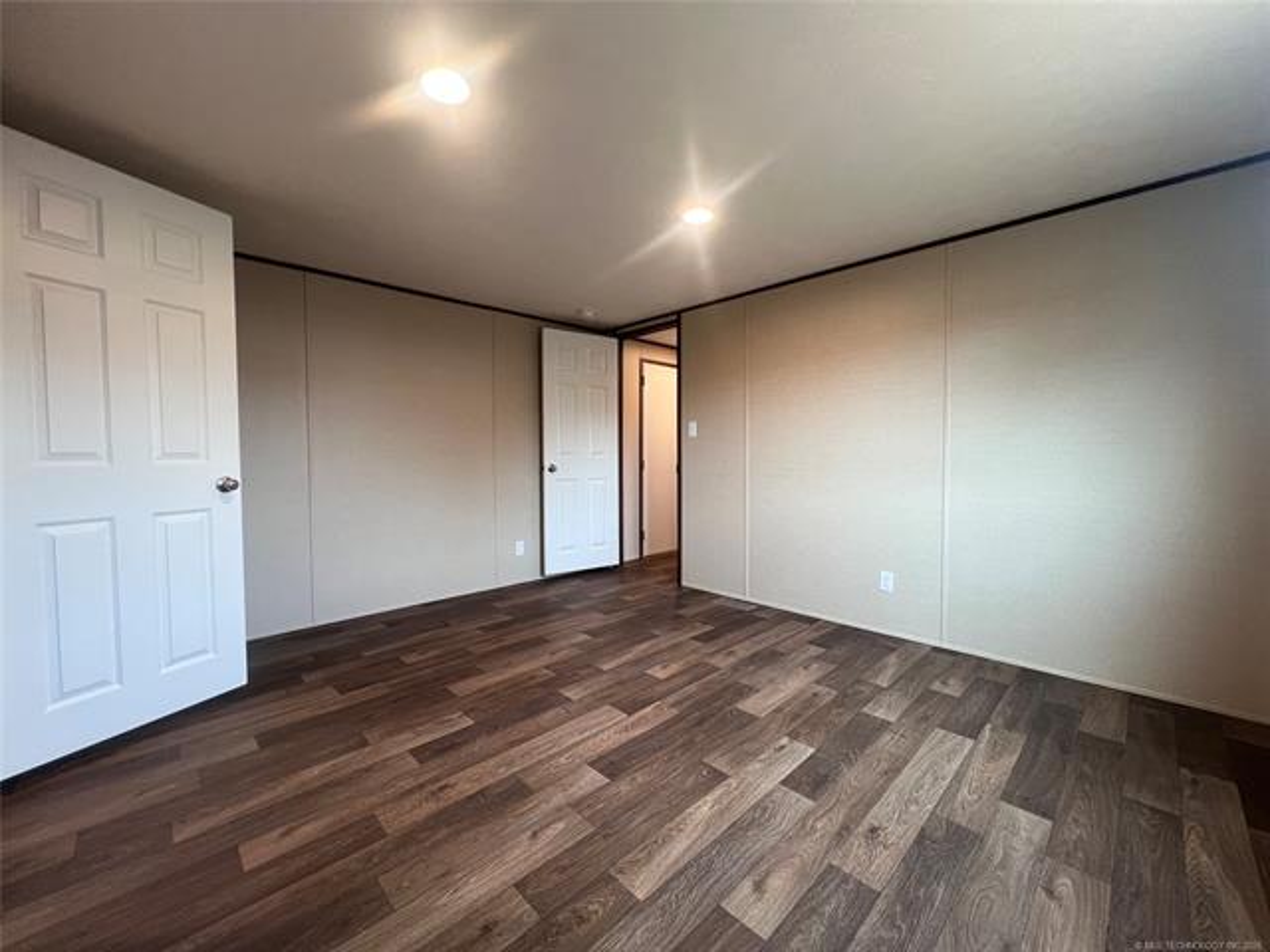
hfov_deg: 106.2
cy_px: 476
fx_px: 477
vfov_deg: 89.9
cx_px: 635
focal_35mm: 13
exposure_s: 1/120
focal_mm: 1.57
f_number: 1.8
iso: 160
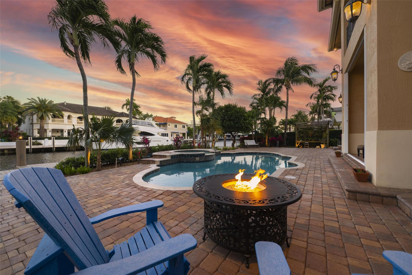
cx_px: 206
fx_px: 172
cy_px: 138
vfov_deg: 77.3
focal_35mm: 15
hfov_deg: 100.4
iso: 400
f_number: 6.3
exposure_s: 1/30
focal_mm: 15
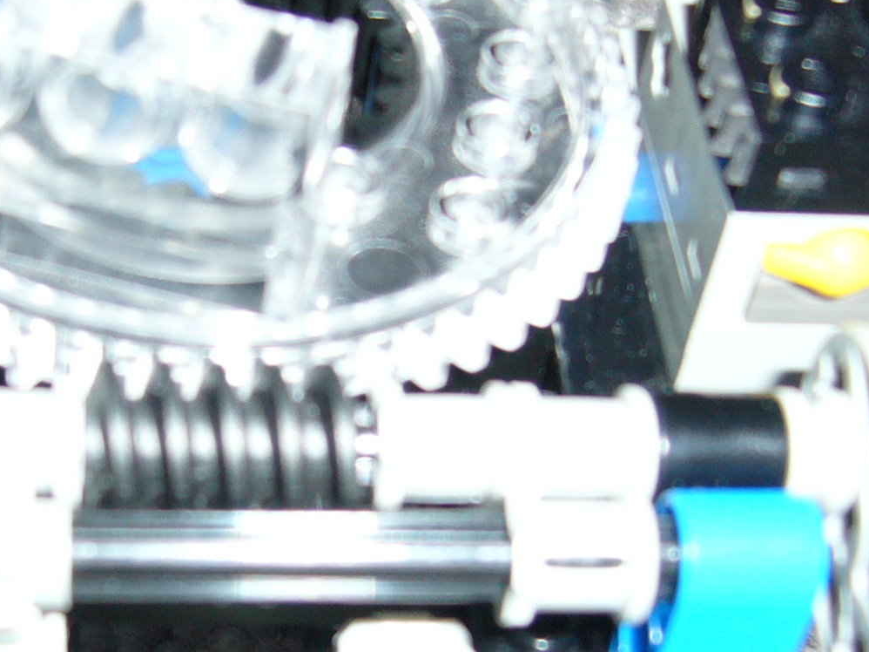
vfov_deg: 18.8
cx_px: 245
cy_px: 443
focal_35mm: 78
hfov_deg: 24.8
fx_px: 1958
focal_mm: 5.8
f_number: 2.8
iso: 100
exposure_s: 1/30
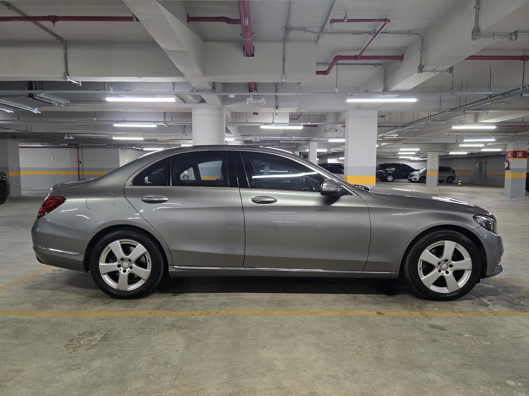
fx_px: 351
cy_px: 198
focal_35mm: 23
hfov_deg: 73.9
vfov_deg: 58.9
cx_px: 264
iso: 800
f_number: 1.7
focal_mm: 6.3
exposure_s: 1/120
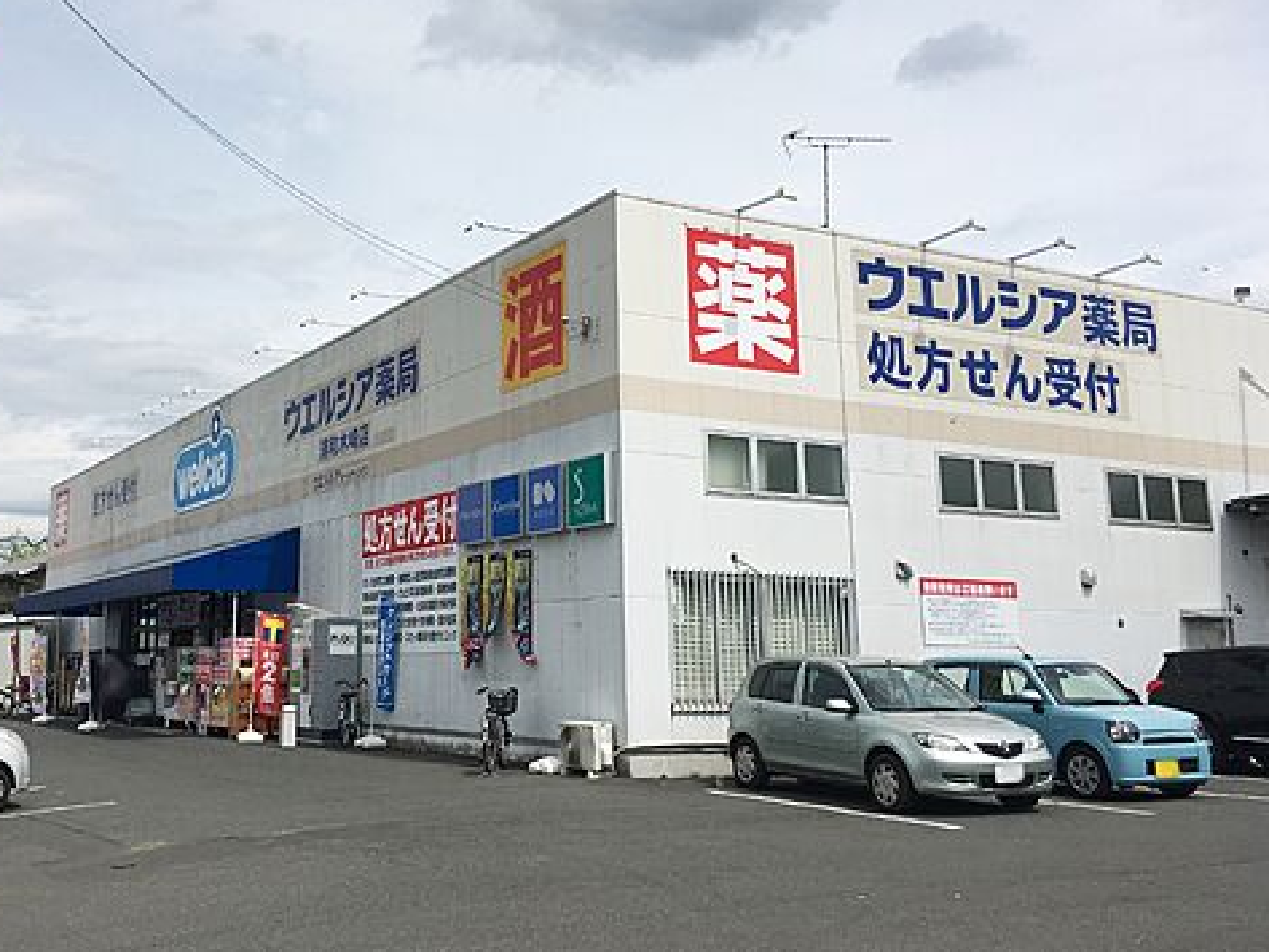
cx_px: 448
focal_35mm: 38
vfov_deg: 37.6
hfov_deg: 48.3
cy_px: 393
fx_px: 1393
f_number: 2.2
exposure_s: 1/3077
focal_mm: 4.15
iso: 25
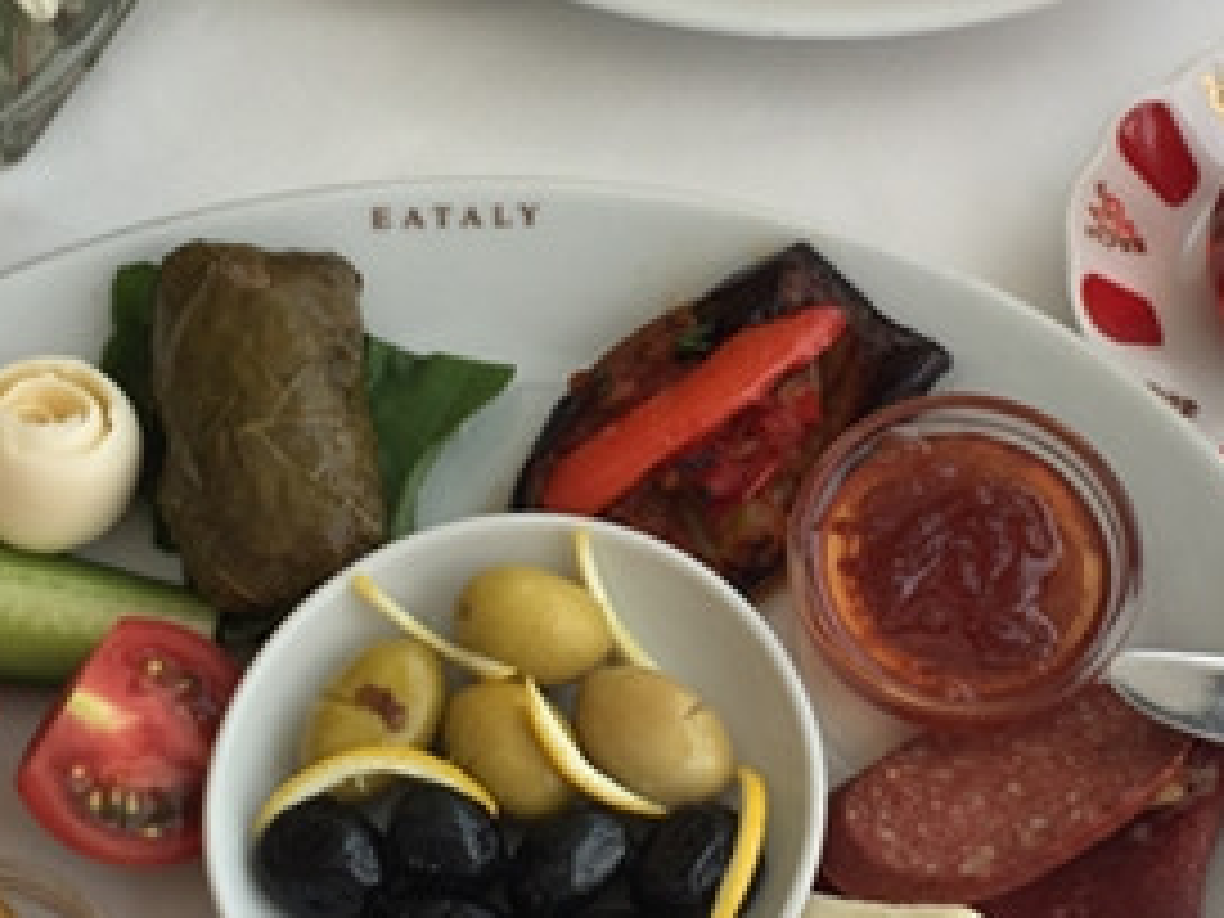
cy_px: 400
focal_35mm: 64
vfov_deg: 22.9
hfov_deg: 30.2
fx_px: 2263
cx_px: 756
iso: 32
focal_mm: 4.15
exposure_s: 1/335
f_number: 2.2
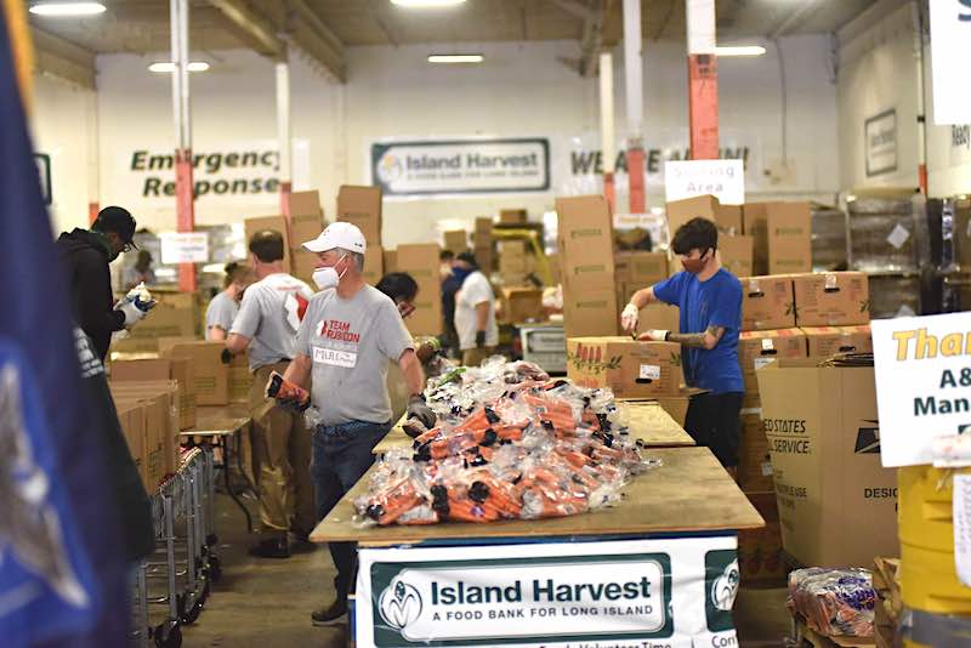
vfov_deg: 17.1
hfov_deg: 25.4
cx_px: 486
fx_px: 2158
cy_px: 324
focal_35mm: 80
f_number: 2.8
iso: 6400
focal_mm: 80
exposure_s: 1/500
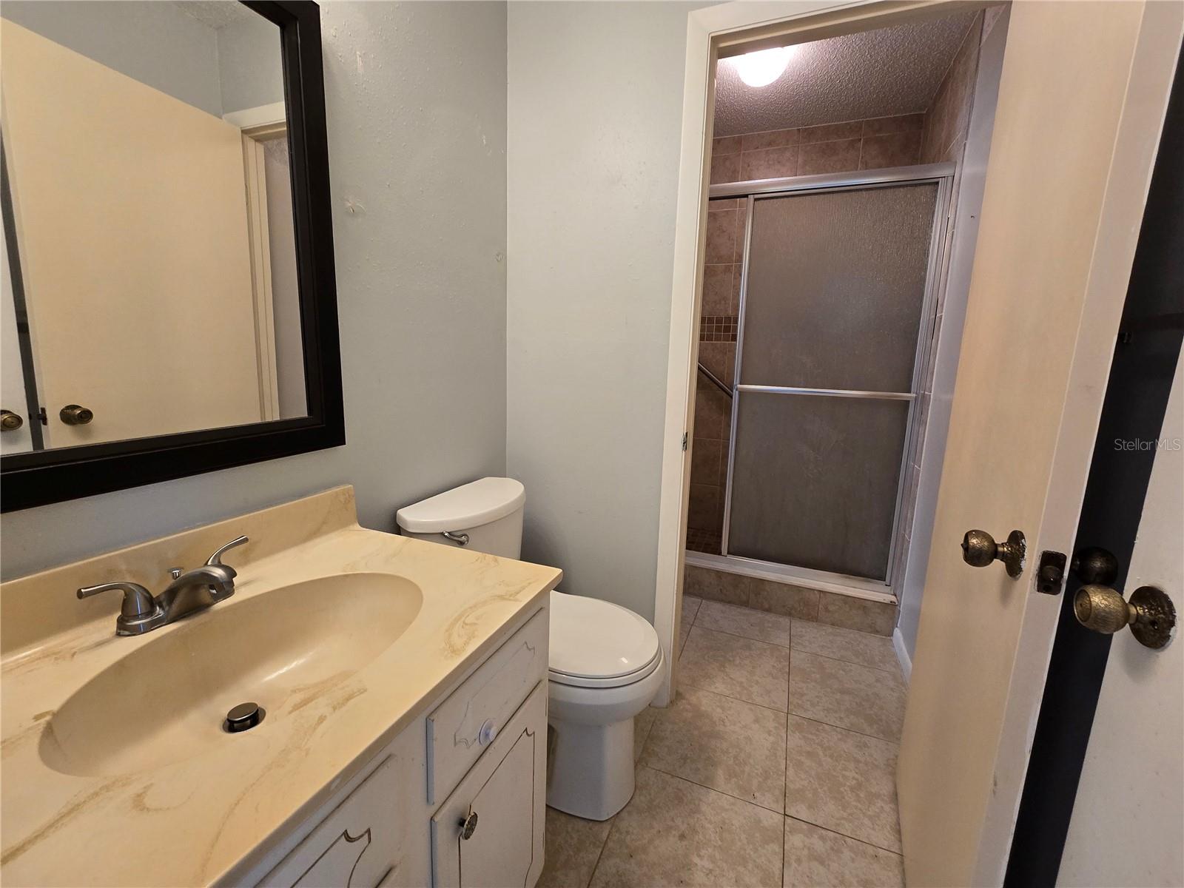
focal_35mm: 13
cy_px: 444
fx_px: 445
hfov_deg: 106.2
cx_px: 592
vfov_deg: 89.9
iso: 160
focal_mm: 2.2
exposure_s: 1/60
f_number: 2.2
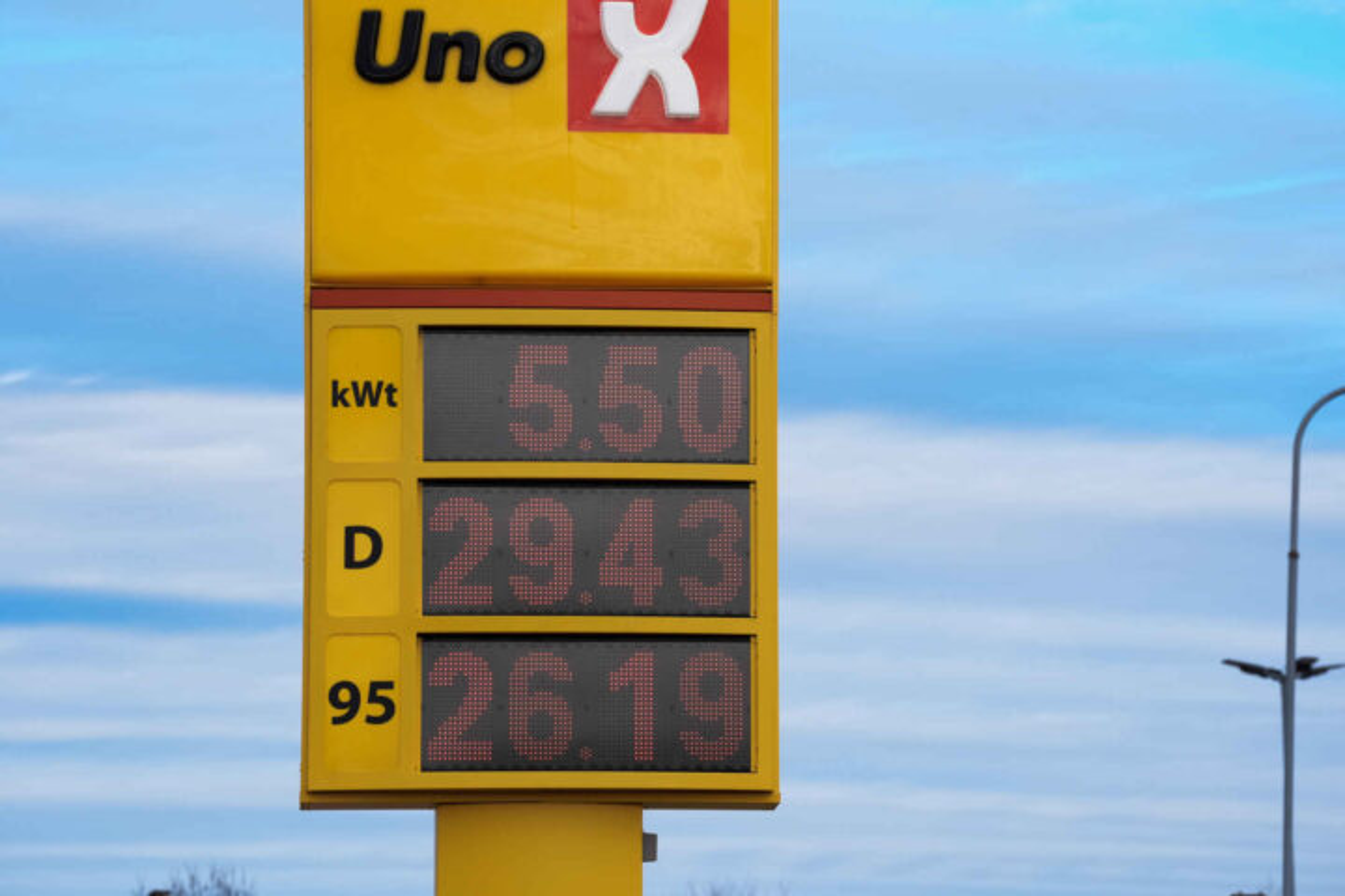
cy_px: 448
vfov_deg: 7.6
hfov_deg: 11.4
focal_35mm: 180
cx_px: 672
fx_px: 6724
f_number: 9
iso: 1000
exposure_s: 1/640
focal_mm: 180
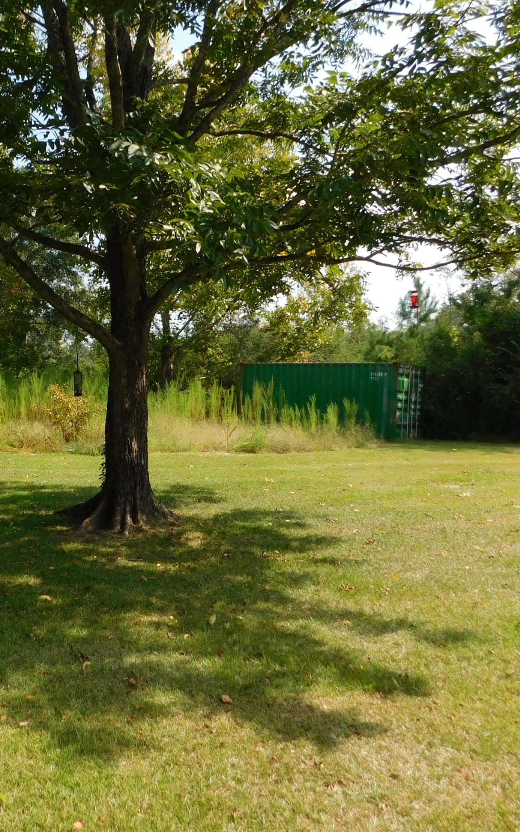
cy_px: 413
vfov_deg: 58.1
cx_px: 107
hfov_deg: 37.0
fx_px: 748
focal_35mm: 33
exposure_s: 1/1000
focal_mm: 4
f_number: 3
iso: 125
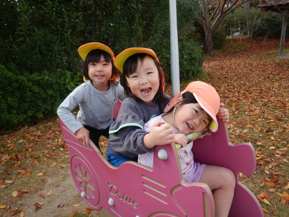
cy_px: 108
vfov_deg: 56.8
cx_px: 144
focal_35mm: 24
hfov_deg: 71.6
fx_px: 200
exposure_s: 1/500
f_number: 2.8
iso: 125
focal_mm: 4.3
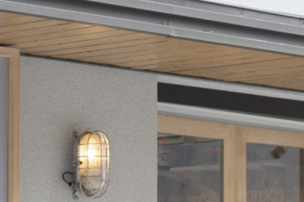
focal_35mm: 255
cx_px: -304
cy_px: 205
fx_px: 2152
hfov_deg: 7.7
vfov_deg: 5.4
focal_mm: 42
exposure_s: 1/125
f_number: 6.3
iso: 400
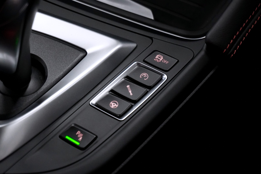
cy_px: 87
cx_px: 130
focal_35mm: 75
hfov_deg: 27.0
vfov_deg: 18.2
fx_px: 544
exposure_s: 1/80
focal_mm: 50
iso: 5000
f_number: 5.6
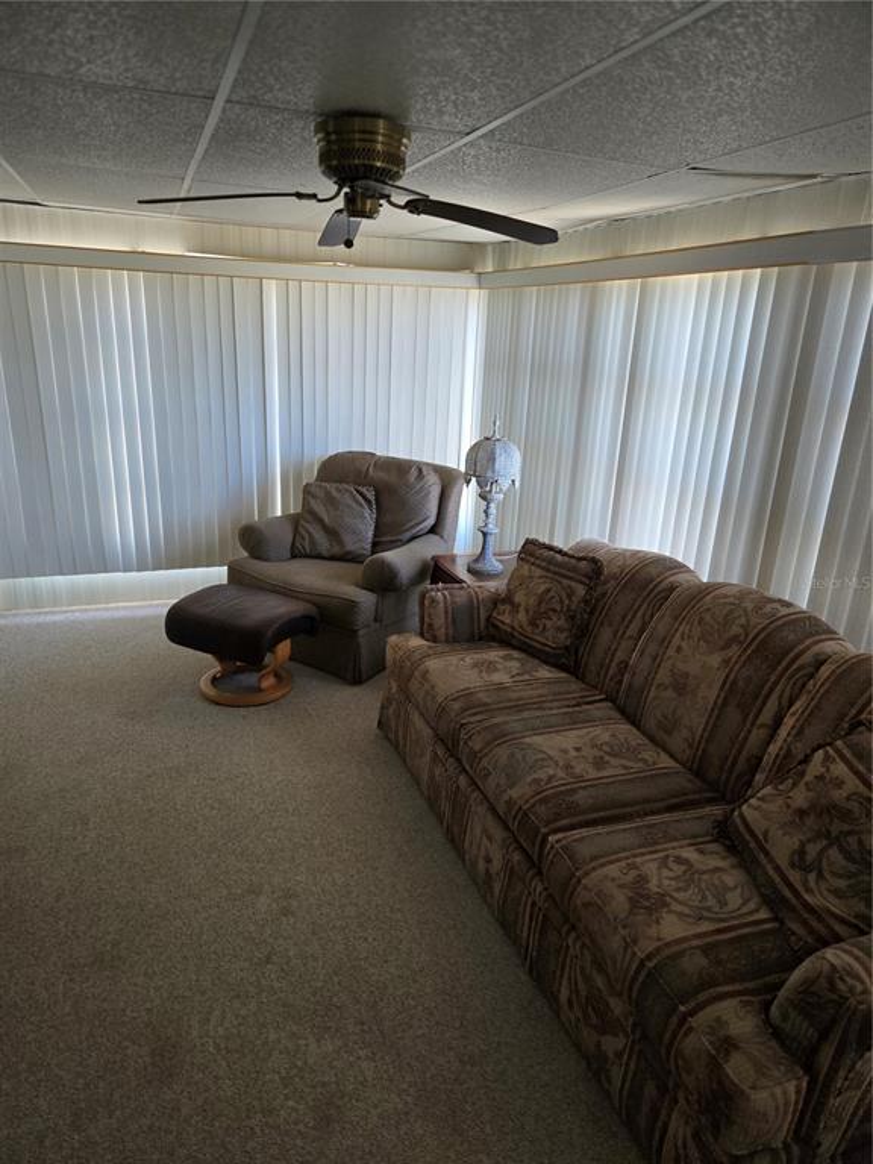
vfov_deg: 73.9
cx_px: 436
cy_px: 582
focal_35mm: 23
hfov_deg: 58.9
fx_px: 773
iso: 320
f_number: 1.8
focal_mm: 5.4
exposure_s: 1/120
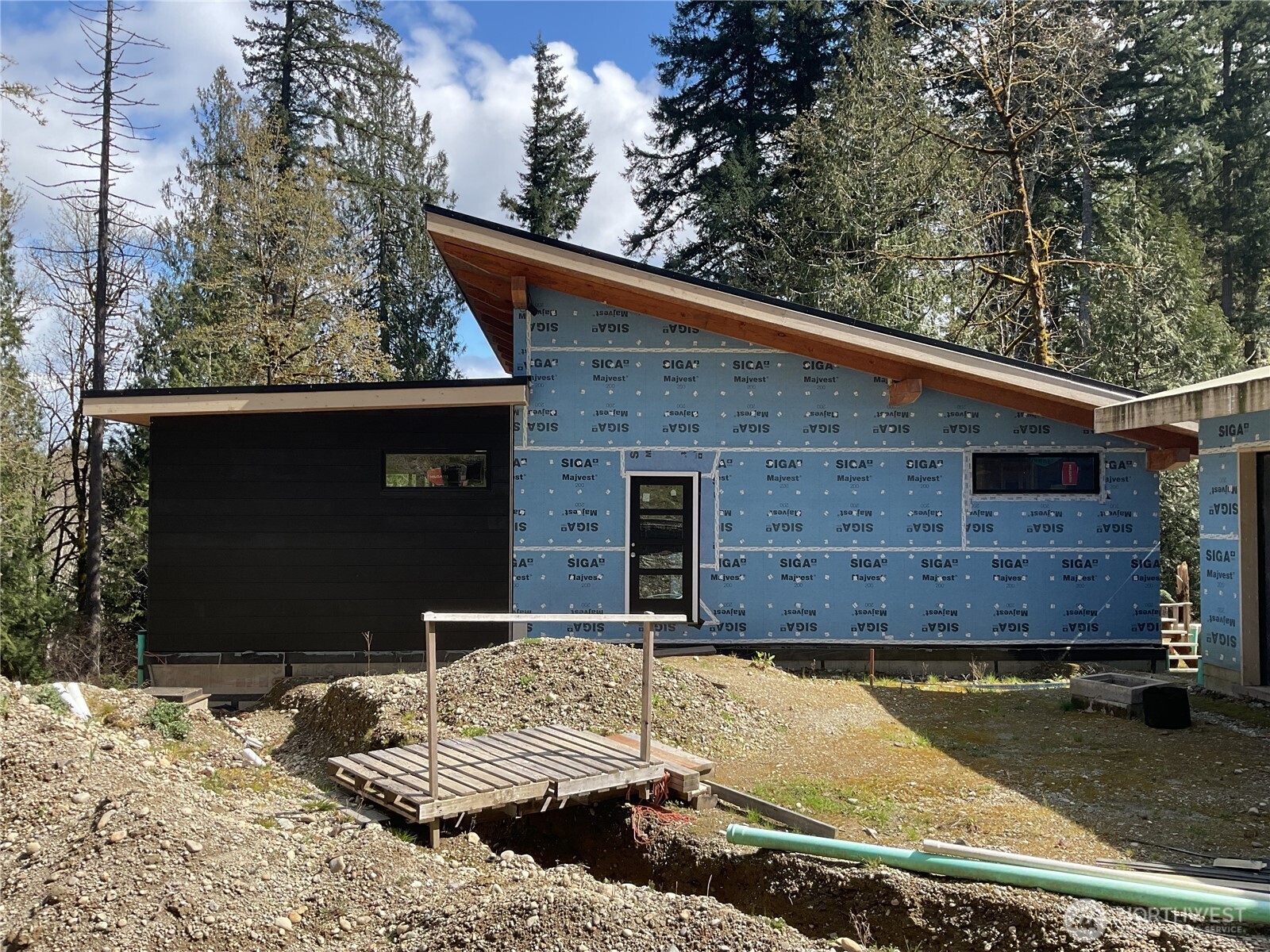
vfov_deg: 48.2
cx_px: 635
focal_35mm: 29
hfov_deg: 61.7
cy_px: 476
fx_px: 1064
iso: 16
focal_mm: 3
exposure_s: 1/912
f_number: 1.8
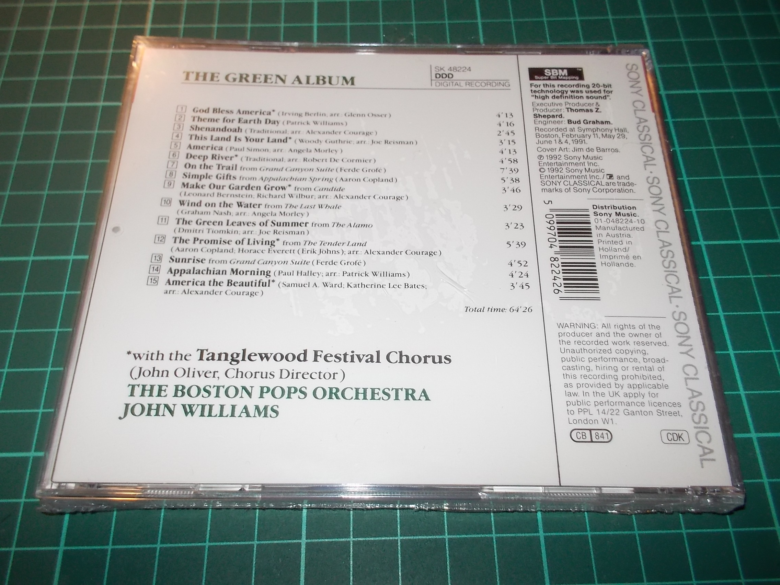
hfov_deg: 61.7
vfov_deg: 48.2
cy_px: 292
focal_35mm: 29
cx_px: 390
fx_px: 653
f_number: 3.3
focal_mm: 4.1
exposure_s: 1/30
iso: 200
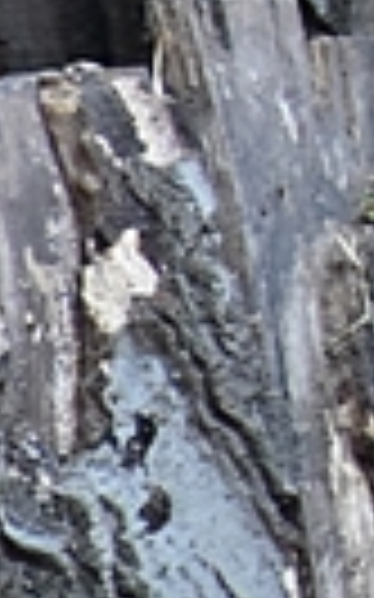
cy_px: -933
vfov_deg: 1.3
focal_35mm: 1651
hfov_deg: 0.8
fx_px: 26954
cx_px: 1640
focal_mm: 140
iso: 800
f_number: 5.6
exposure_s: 1/125
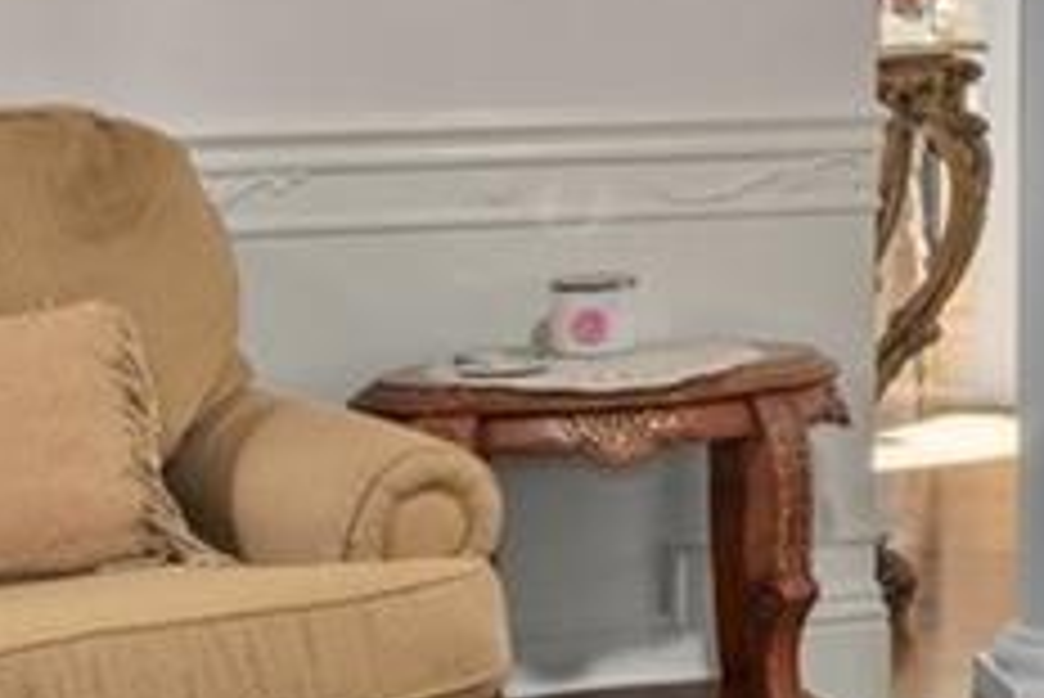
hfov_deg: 14.4
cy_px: 27
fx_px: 3598
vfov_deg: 11.0
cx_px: 1930
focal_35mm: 124
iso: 320
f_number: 8
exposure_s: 1.6
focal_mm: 18
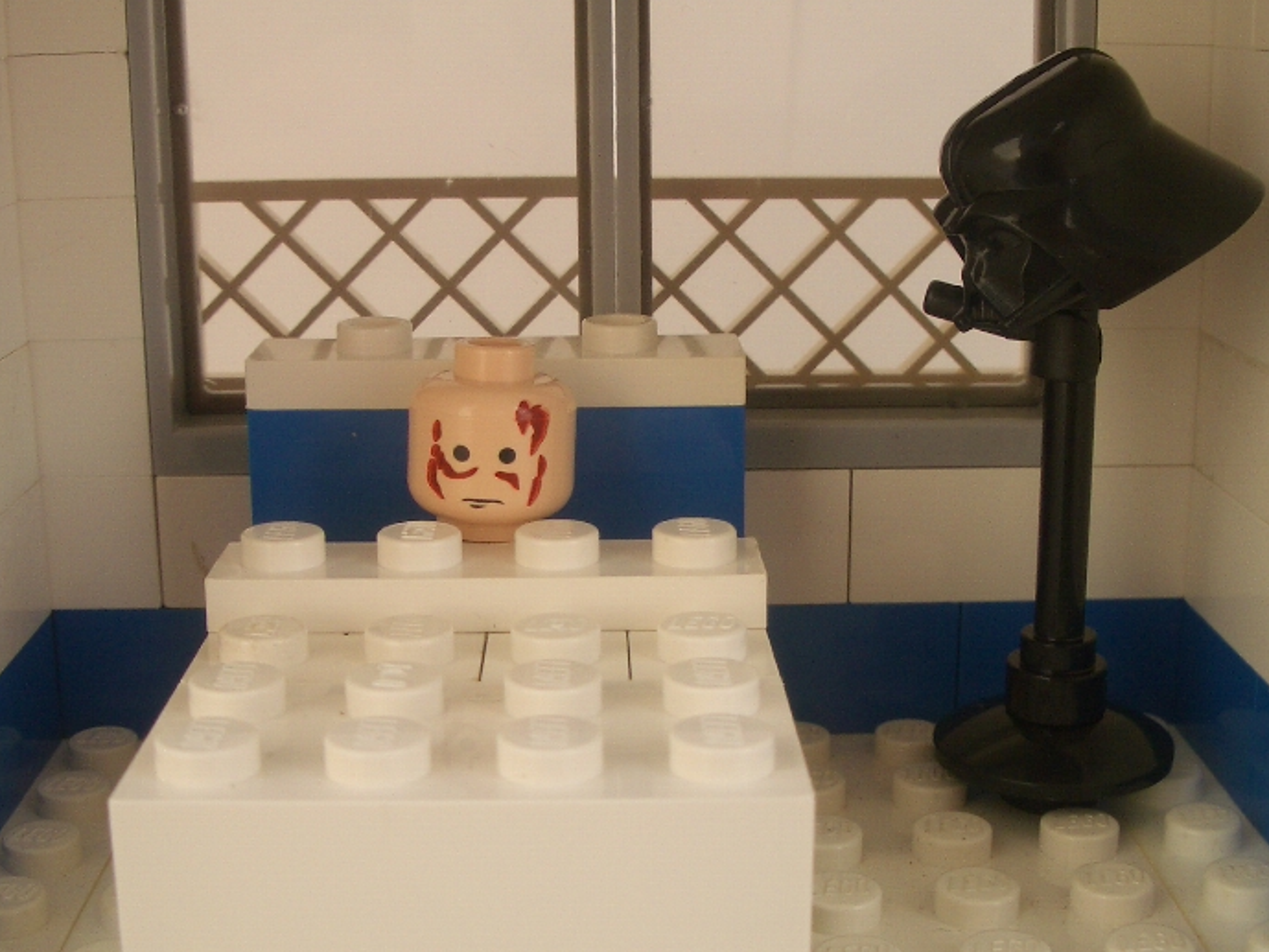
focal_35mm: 52
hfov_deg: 36.8
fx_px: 1907
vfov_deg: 28.0
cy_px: 470
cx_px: 628
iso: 50
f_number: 4.3
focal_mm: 5.8
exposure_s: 1/320
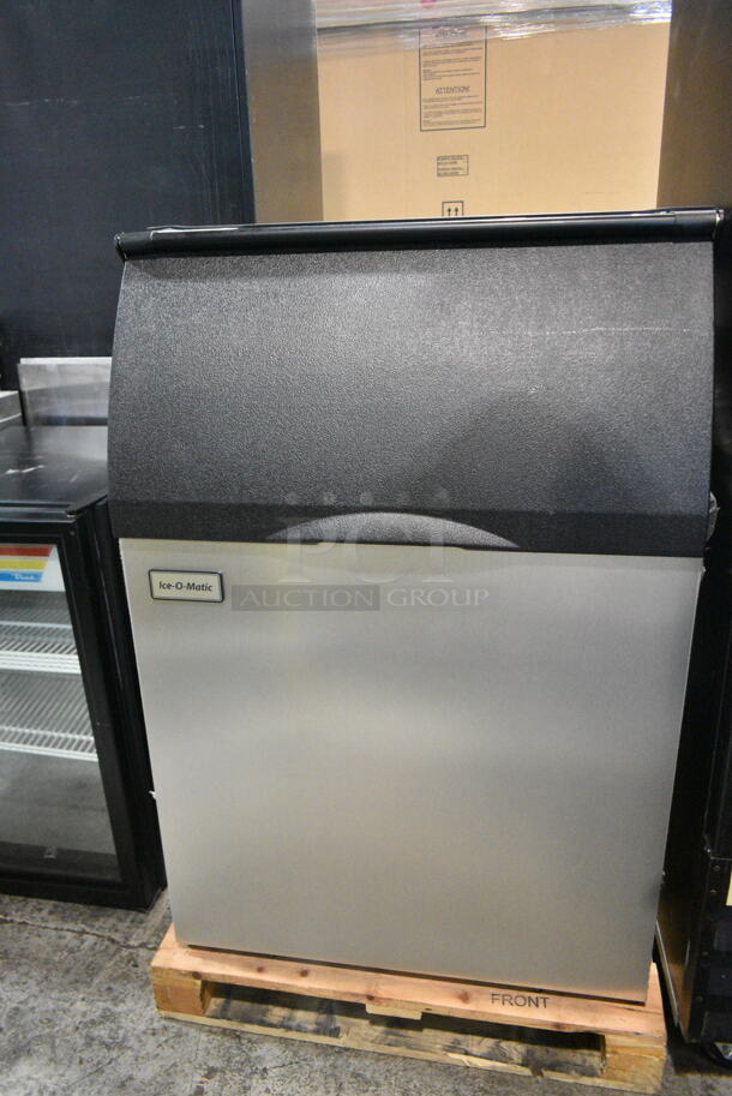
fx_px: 822
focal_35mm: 27
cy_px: 548
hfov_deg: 48.0
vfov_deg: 67.3
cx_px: 366
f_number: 3.5
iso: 6400
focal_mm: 18
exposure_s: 1/320
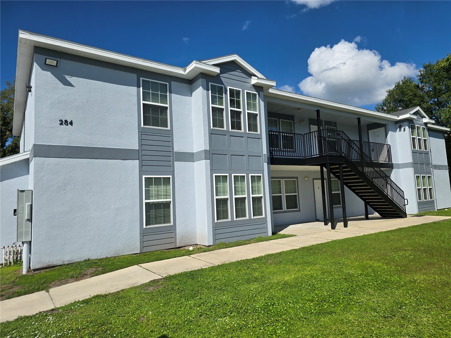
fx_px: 300
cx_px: 226
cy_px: 169
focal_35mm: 23
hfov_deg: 73.9
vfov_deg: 58.9
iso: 12
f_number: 1.7
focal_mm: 6.3
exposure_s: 1/1343
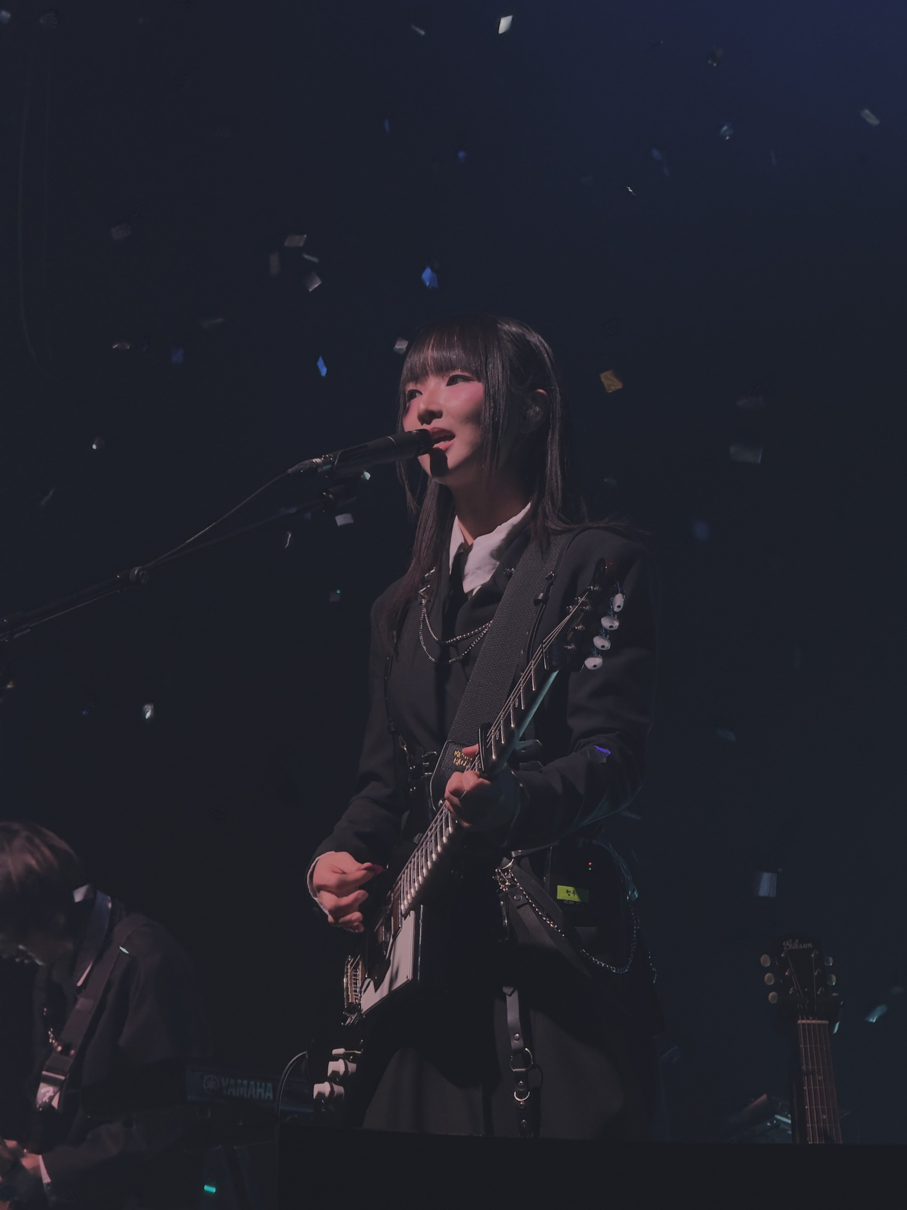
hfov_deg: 12.3
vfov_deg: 16.4
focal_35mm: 120
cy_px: 605
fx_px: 4193
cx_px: 454
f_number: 2.8
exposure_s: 1/100
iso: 200
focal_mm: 15.66
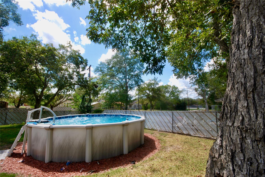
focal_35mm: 15
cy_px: 88
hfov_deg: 100.3
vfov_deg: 77.5
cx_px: 132
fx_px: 111
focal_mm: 10
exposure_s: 1/200
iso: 100
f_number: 8
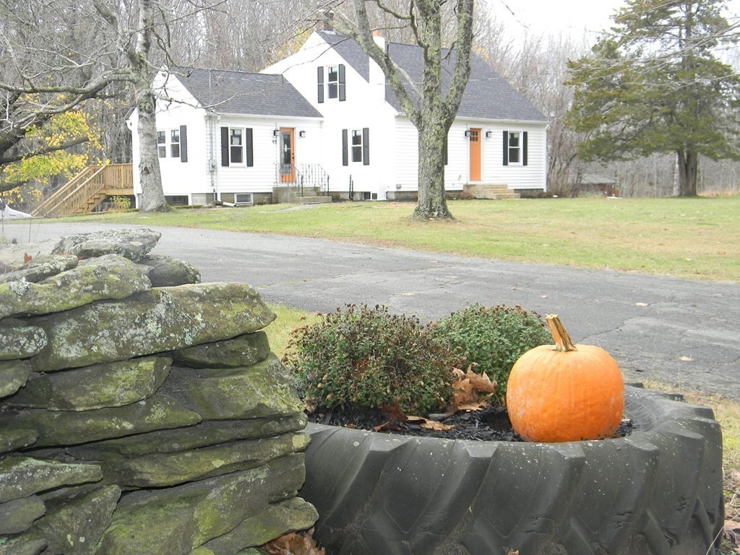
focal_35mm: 47
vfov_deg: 30.9
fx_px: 1005
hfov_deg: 40.4
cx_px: 370
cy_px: 278
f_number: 3.9
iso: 112
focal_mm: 8.6
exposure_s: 1/67.2
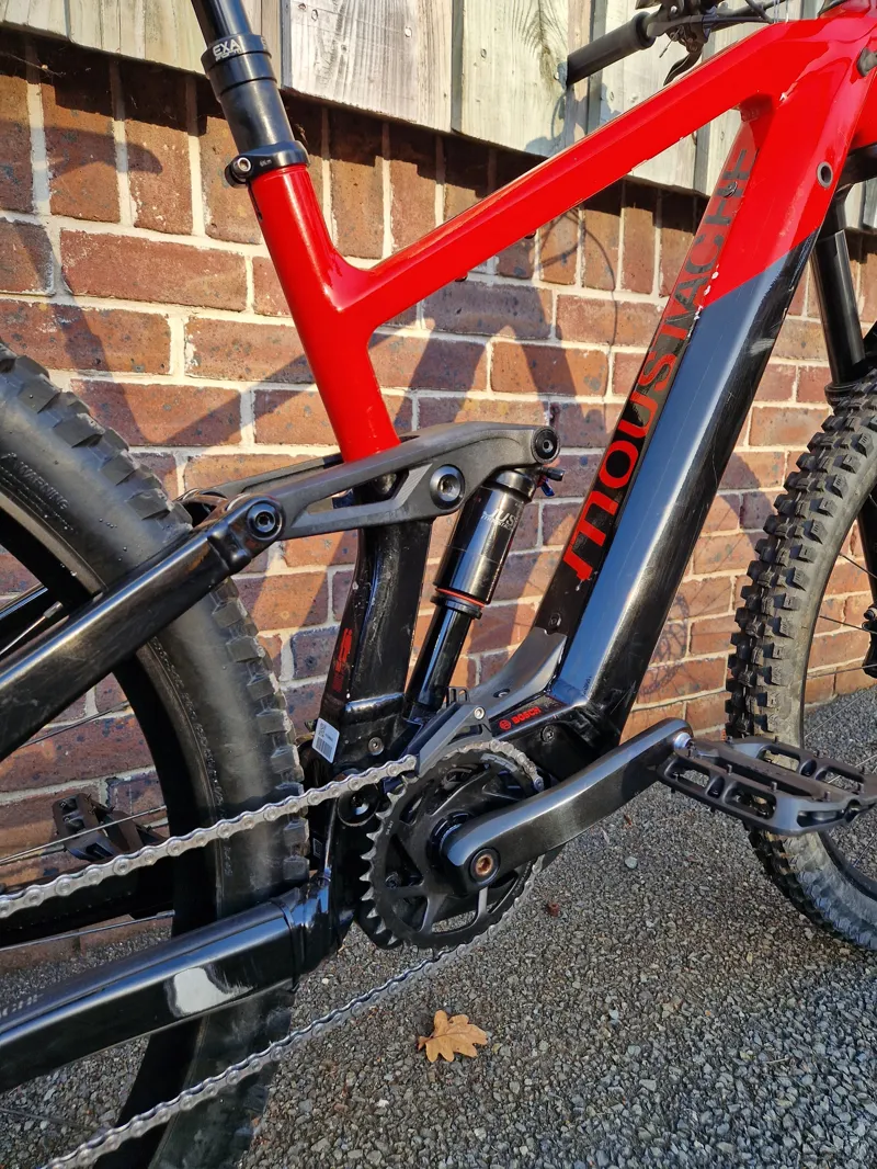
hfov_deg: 58.9
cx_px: 438
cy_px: 584
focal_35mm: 23
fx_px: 777
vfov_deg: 73.9
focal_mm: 5.4
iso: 50
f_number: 1.8
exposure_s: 1/180
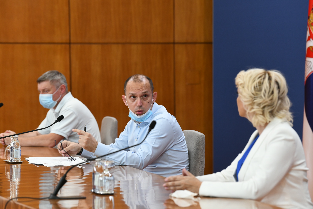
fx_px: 1521
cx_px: 156
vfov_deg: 7.8
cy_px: 104
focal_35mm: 175
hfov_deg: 11.7
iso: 2500
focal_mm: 175
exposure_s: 1/250
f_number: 5
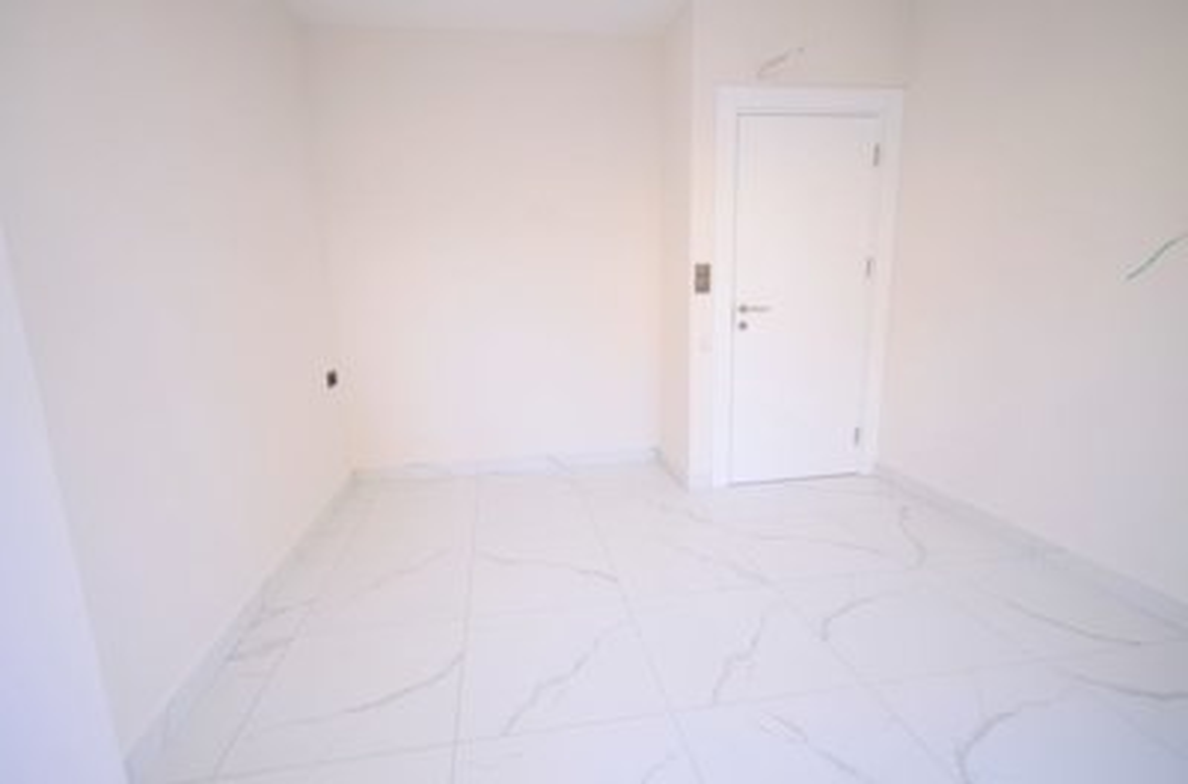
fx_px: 592
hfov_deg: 90.2
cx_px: 594
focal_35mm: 18
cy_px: 392
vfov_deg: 67.0
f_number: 5.6
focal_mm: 12
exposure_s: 1/80
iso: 320
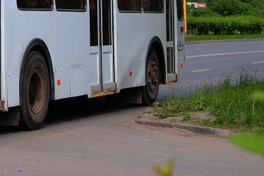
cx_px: -74
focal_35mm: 183
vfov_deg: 7.4
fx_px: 1343
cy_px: -102
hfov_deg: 11.0
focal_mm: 38
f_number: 4.5
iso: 200
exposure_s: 1/400
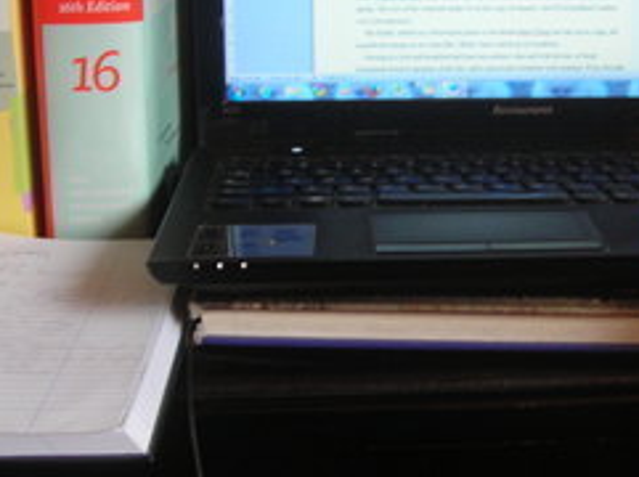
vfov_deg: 18.6
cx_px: 445
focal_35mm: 79
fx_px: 1456
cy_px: 192
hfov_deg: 24.6
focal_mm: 6.3
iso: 117
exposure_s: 1/3.9
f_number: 3.2
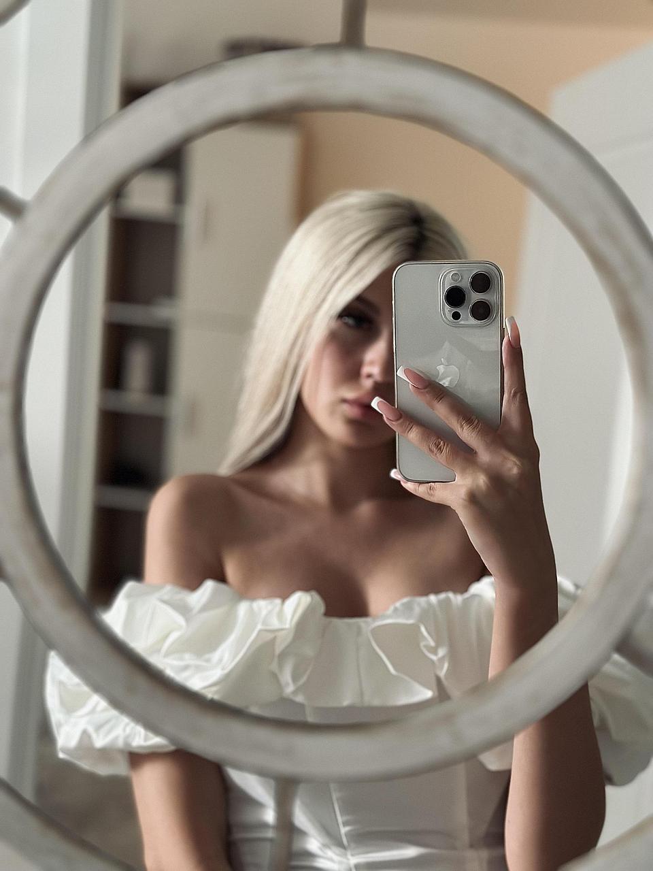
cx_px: 326
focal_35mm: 48
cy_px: 436
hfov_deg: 30.3
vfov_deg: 39.7
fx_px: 1207
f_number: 1.78
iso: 400
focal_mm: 6.86
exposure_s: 1/40
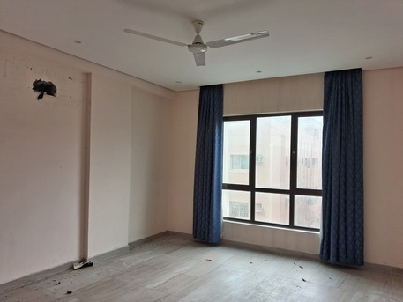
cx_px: 202
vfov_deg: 51.4
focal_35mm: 27
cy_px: 151
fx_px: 314
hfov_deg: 65.3
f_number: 1.8
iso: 40
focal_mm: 4
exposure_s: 1/120
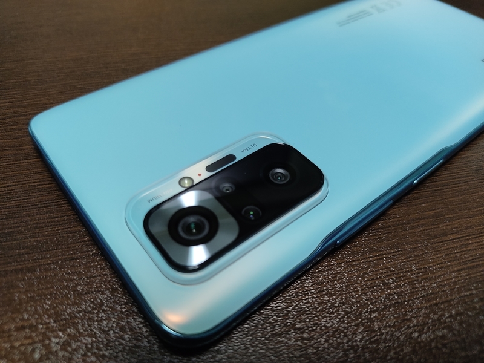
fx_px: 364
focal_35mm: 26
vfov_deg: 53.1
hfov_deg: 67.3
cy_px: 182
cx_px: 242
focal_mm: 4.74
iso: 339
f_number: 1.79
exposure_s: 1/33
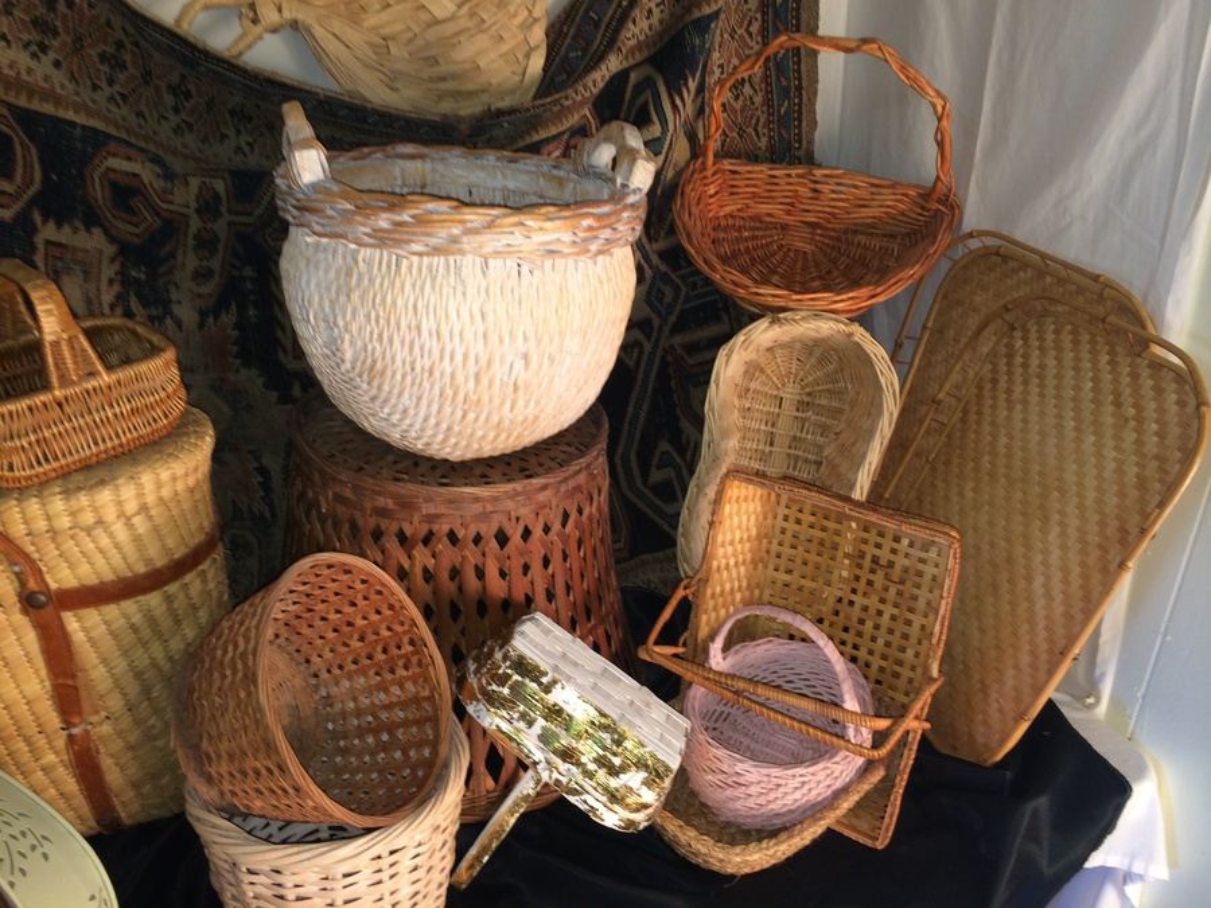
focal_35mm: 30
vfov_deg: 46.8
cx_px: 606
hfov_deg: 60.0
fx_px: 1050
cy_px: 454
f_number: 2.2
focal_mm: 4.12
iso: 80
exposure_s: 1/30
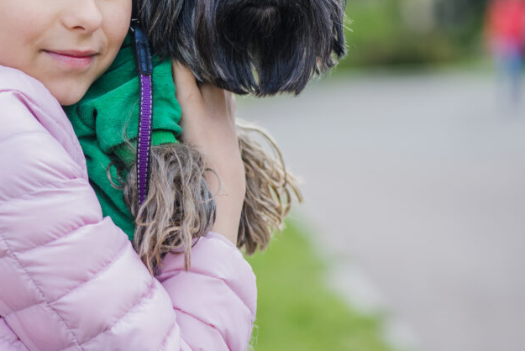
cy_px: 104
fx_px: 2511
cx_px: 165
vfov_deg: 8.0
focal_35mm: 172
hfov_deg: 11.9
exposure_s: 1/400
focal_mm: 105
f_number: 4
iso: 320
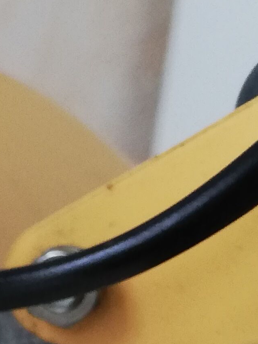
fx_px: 1402
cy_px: 352
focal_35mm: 141
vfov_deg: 13.8
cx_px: -335
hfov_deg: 9.5
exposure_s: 1/50
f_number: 2.2
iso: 160
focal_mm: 3.81
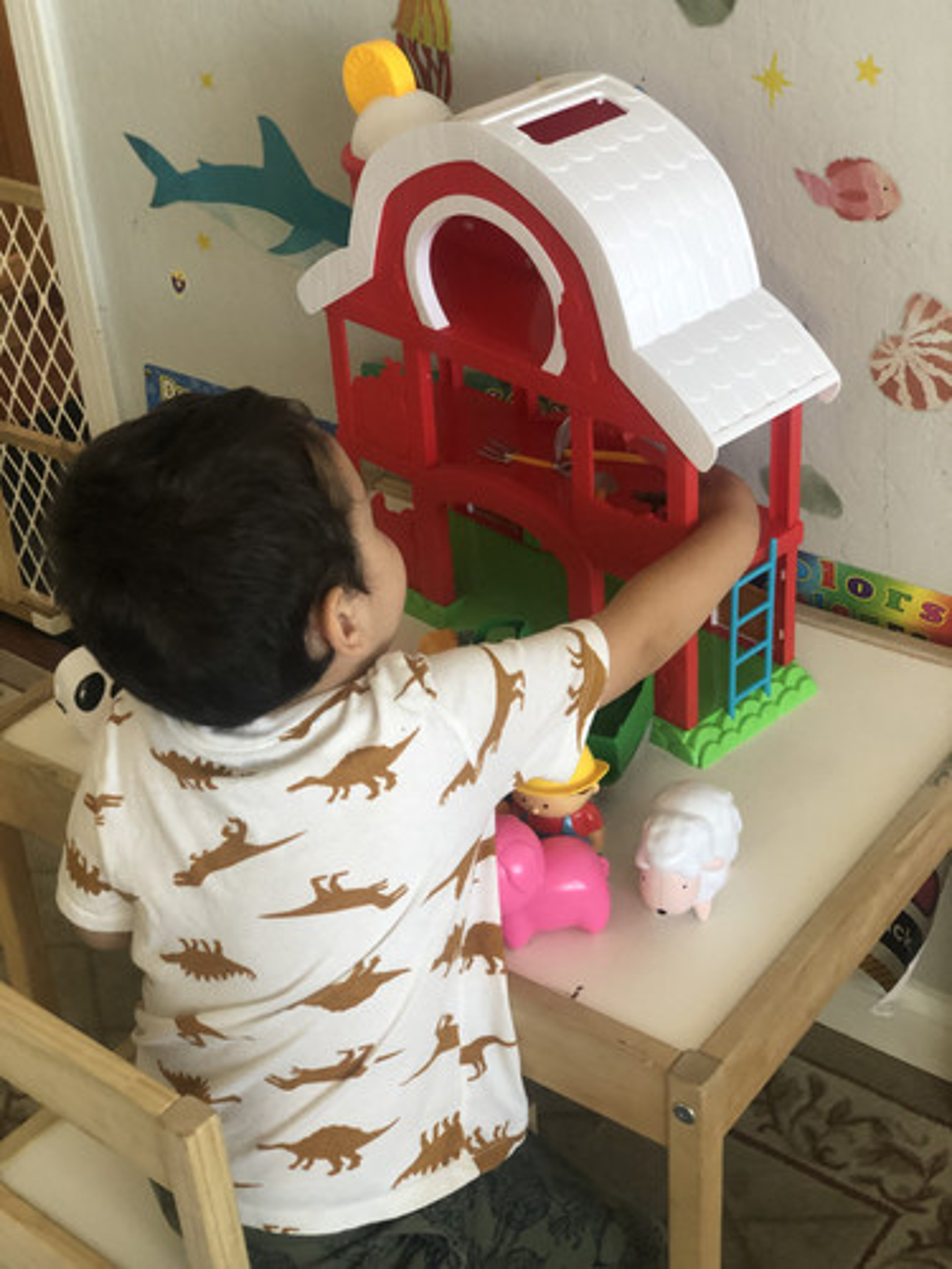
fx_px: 1907
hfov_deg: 28.0
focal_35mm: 52
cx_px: 476
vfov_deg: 36.8
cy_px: 634
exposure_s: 1/30
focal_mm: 6
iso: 125
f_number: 2.4
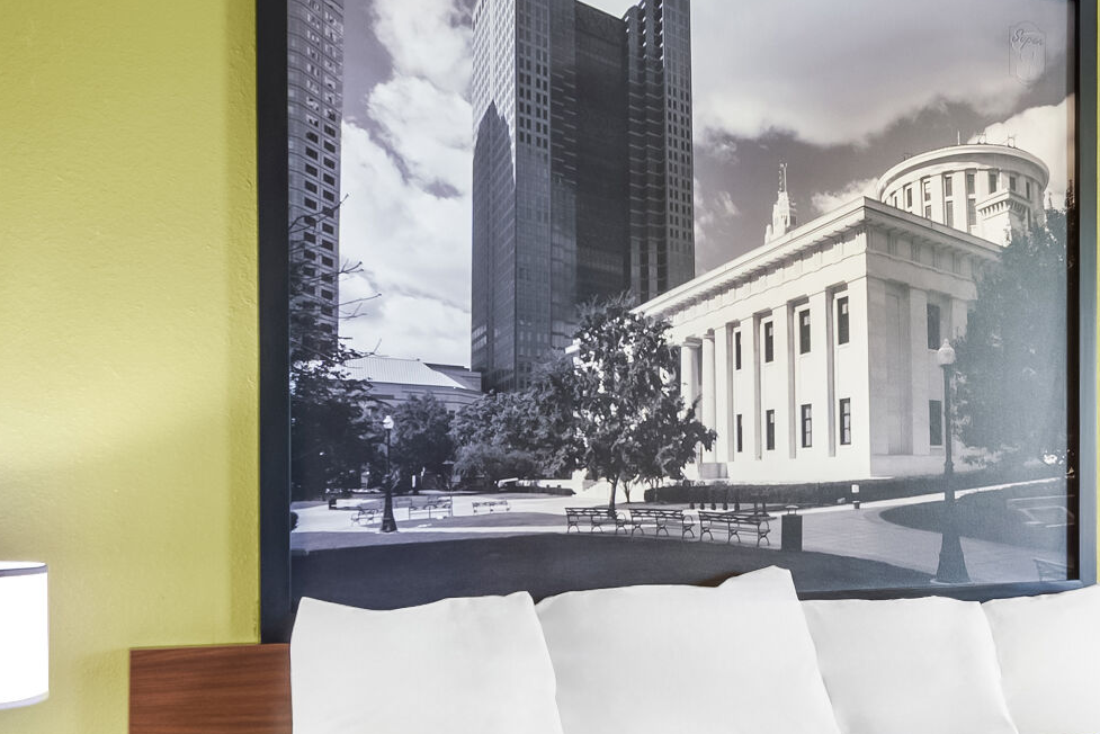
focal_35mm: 43
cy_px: 706
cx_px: 1143
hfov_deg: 39.1
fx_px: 1314
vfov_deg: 29.5
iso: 400
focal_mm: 14
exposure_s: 1.6
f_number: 8
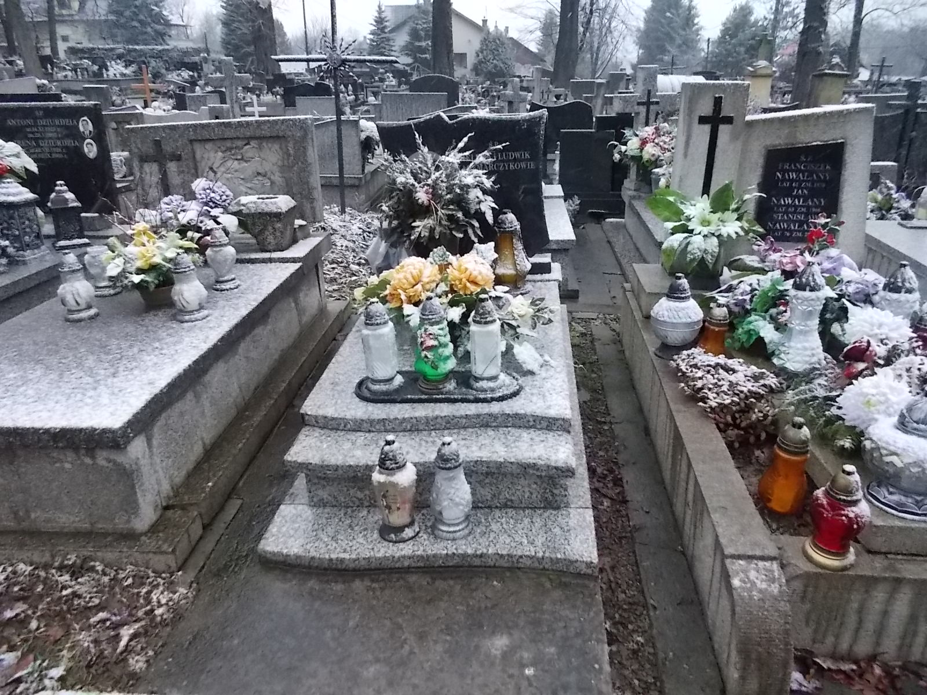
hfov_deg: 67.3
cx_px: 464
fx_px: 696
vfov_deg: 53.1
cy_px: 348
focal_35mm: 26
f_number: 3.2
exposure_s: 1/80
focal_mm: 4.6
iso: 400
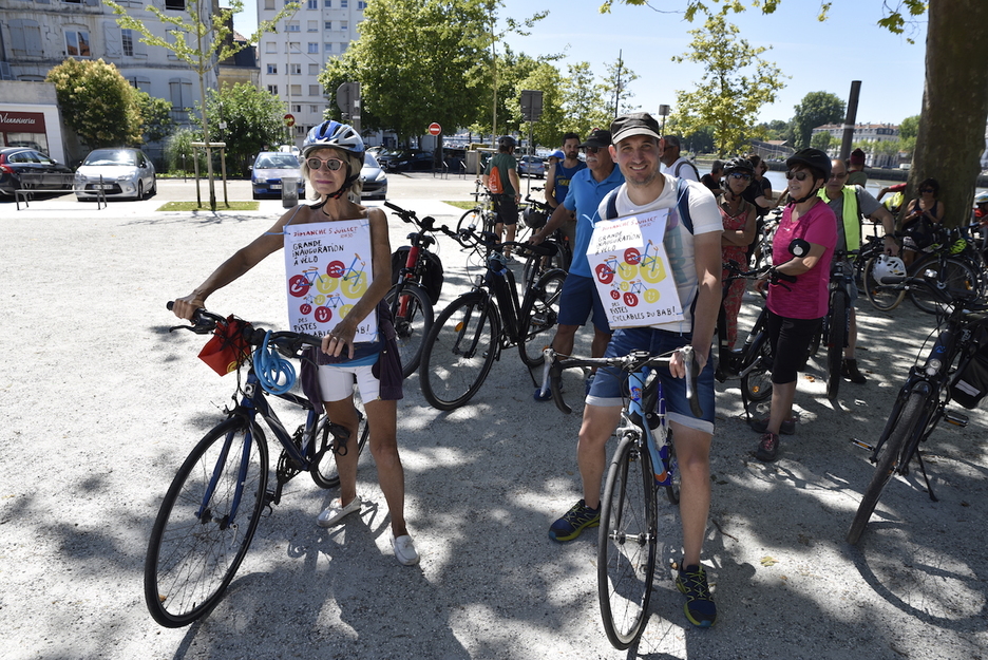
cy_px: 330
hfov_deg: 73.7
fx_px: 659
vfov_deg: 53.2
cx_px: 494
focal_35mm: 24
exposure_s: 1/200
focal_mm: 24
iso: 100
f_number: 8
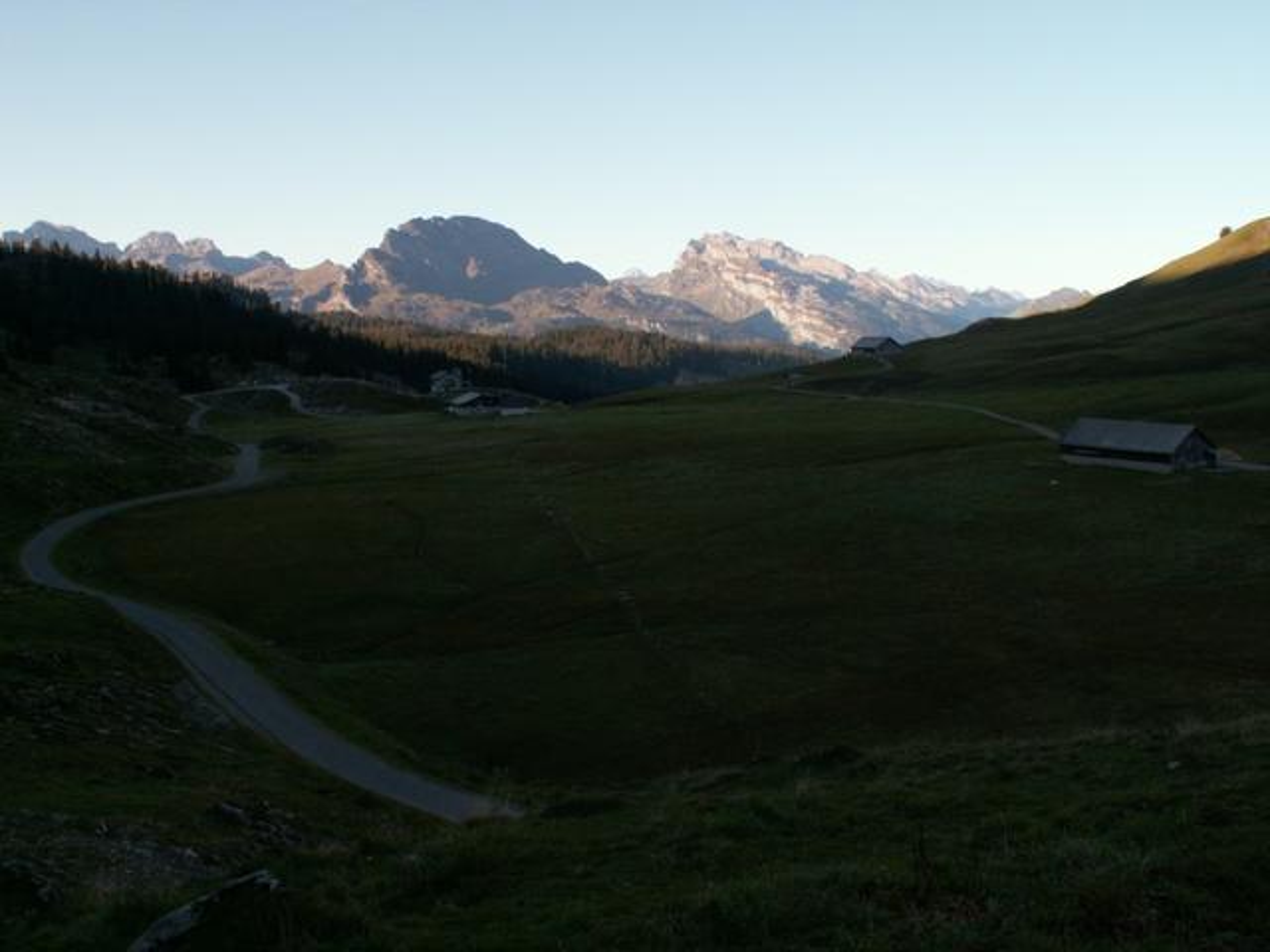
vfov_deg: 40.7
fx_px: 1284
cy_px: 476
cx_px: 635
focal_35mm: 35
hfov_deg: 52.6
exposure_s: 1/125
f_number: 5.6
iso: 50
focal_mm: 5.86
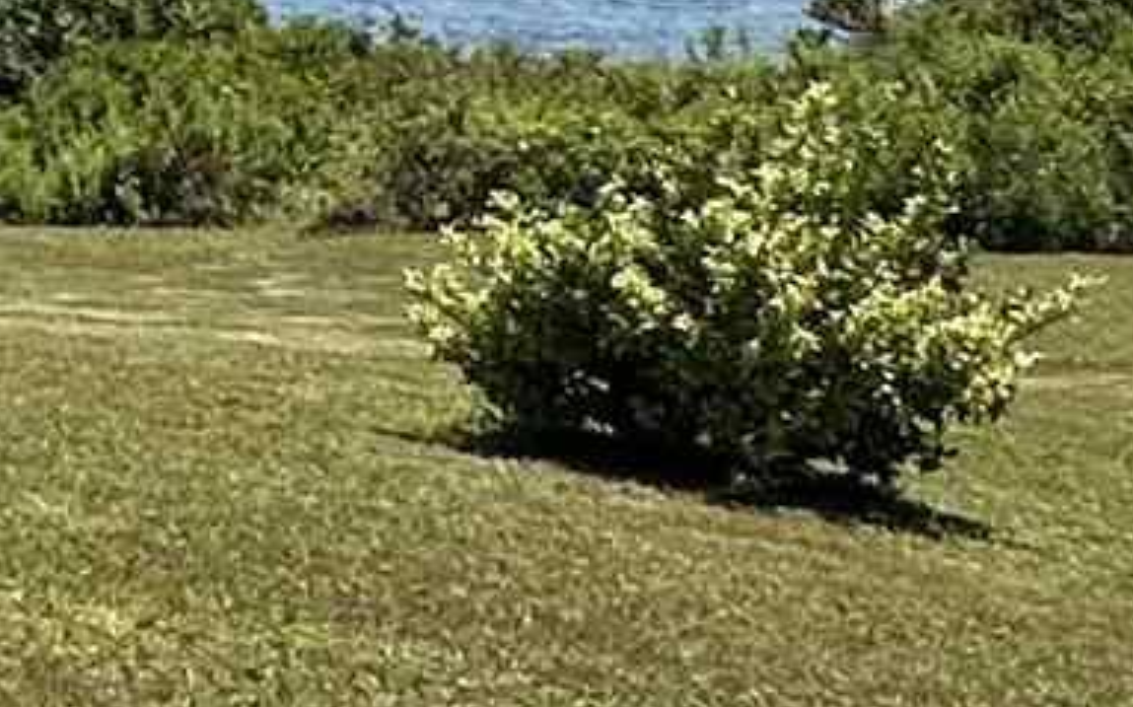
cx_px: -1518
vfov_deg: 10.2
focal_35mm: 119
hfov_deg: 13.4
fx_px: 3673
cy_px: -680
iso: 50
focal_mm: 2.22
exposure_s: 1/2882
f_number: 2.2
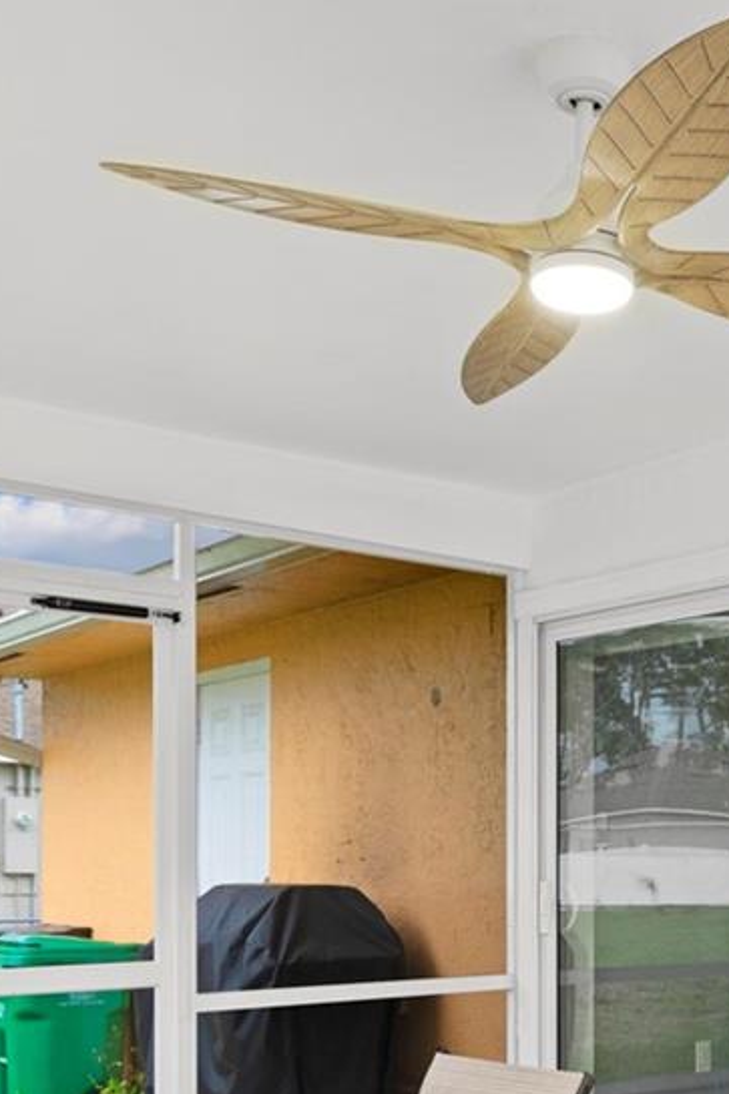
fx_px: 1428
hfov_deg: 26.8
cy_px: 921
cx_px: 757
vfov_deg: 39.7
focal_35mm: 47
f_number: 9
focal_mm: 16
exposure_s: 1/15
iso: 640
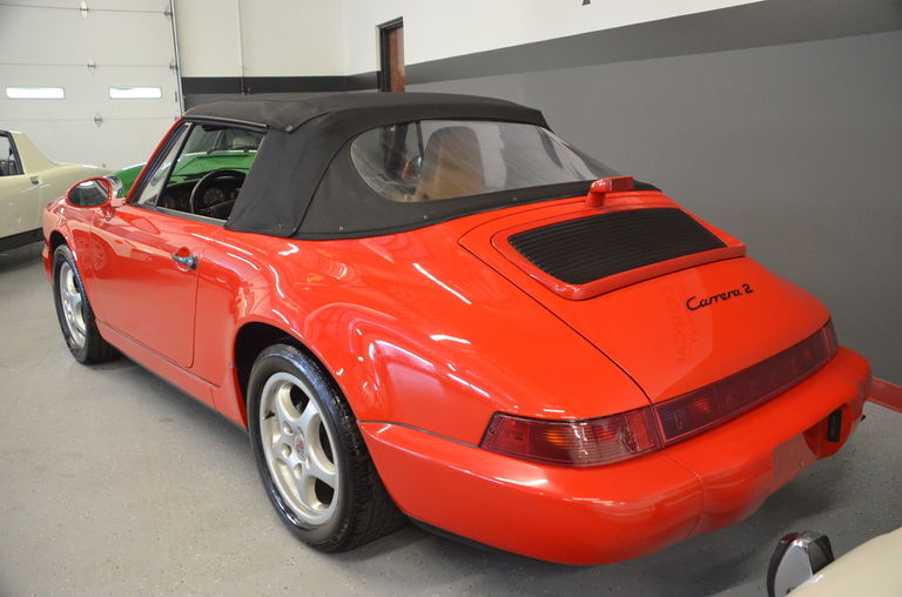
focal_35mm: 30
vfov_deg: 43.4
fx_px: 750
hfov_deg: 62.1
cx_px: 451
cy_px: 298
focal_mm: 20
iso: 3200
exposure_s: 1/30
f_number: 3.5
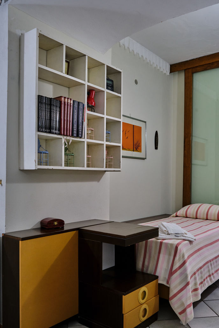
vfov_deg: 61.9
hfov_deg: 43.6
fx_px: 274
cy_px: 176
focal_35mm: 30
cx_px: 115
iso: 640
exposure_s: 1/26
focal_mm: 18
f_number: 5.6
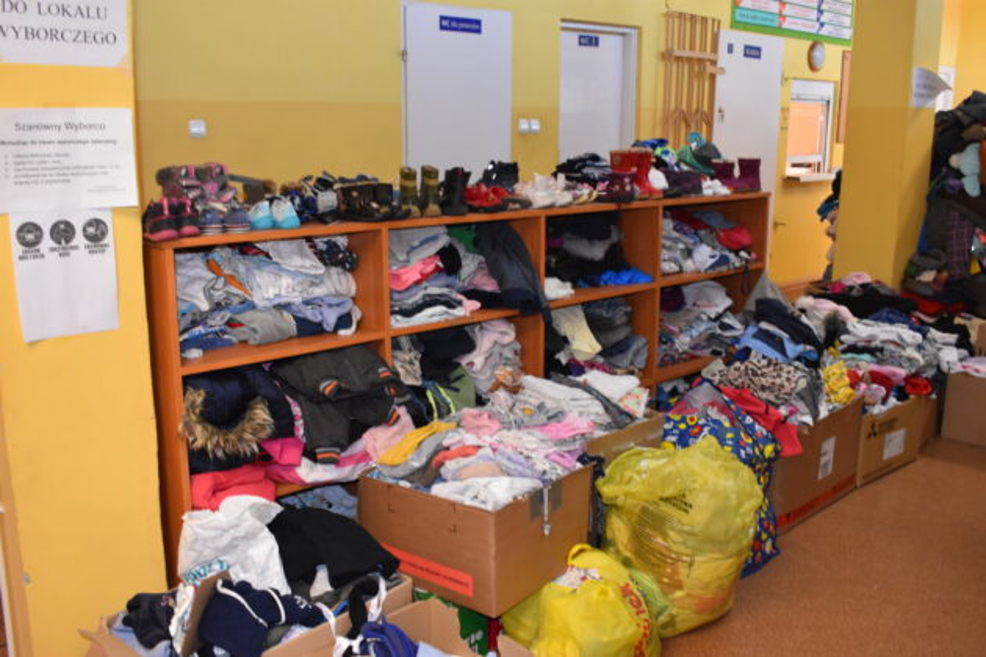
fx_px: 904
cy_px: 328
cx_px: 493
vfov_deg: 40.0
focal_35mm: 33
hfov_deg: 57.2
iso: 1600
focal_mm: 22
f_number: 5.6
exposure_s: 1/60
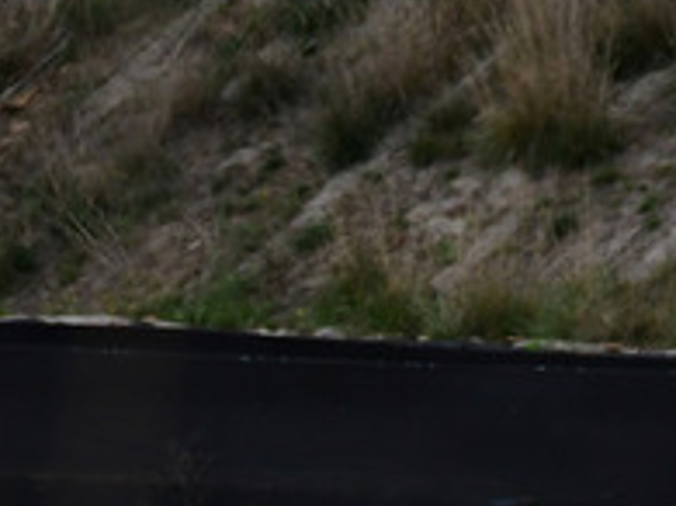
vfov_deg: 0.5
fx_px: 57906
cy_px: 568
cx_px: -66
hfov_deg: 0.7
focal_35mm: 2967
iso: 640
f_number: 11
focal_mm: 500
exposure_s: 1/640
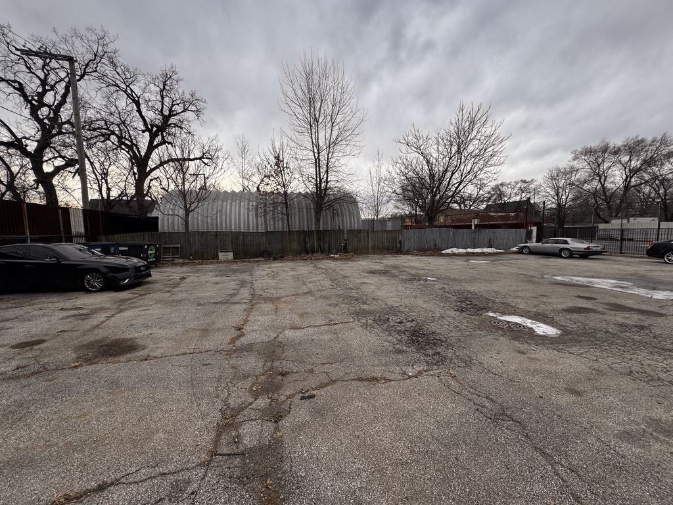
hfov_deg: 102.1
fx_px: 272
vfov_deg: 85.7
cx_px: 336
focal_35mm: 14
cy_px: 252
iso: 40
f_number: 2.2
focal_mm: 2.22
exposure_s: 1/464
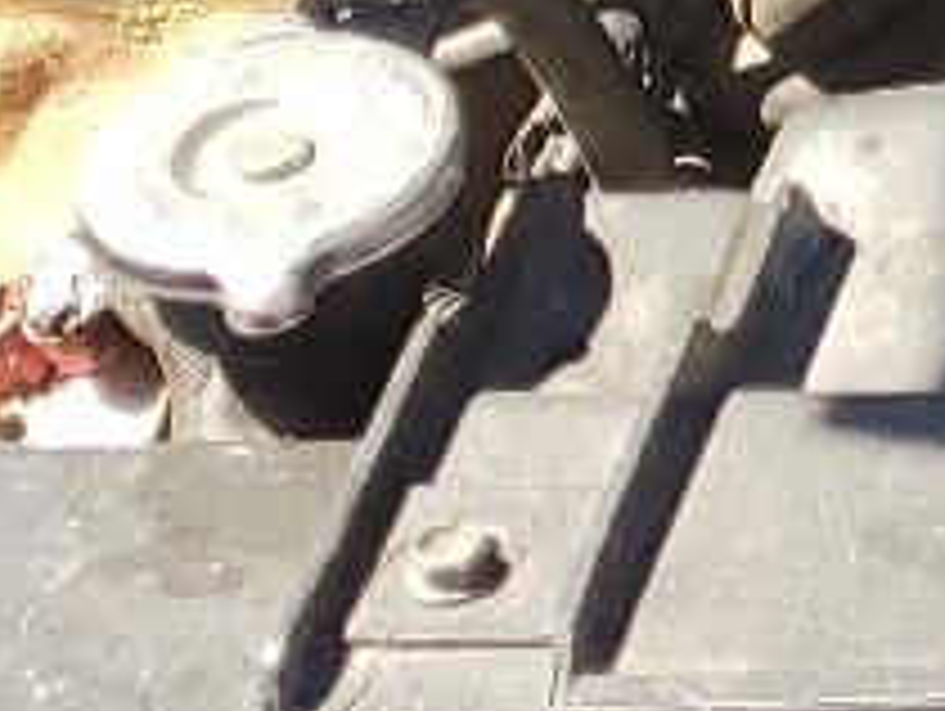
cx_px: 2727
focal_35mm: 198
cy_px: -338
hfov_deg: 8.5
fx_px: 5411
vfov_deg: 7.4
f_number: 1.5
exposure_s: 1/833
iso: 50
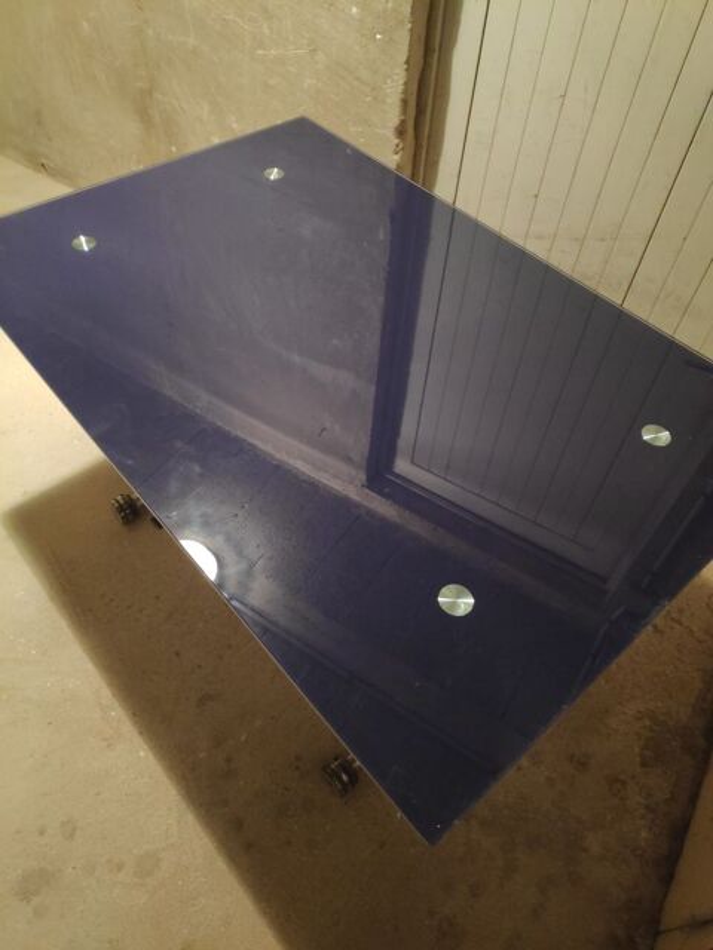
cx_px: 356
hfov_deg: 66.0
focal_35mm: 20
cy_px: 475
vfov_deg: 81.7
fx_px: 549
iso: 1656
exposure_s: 1/25
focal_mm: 3.94
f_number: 1.9
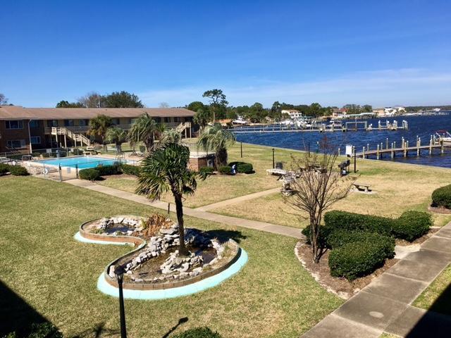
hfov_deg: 61.7
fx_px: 378
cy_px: 169
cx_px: 226
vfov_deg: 48.2
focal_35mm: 29
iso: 25
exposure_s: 1/2079
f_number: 2.2
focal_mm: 4.15
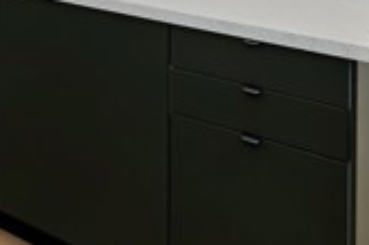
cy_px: -175
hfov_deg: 24.3
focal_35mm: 58
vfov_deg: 18.8
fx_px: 593
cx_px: -225
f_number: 8
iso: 200
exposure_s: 1/30
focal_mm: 10
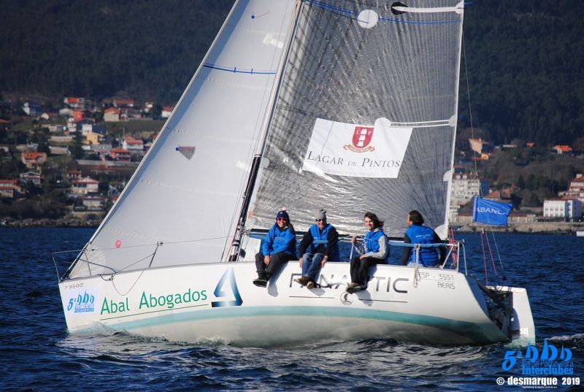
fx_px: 4267
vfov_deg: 5.3
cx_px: 292
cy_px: 196
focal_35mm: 262
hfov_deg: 7.8
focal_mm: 175
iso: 200
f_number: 5.3
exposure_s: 1/2000
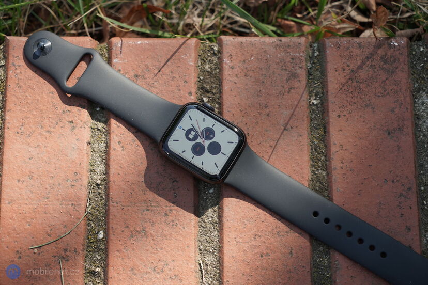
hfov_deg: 28.8
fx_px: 832
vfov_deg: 19.5
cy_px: 142
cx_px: 214
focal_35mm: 70
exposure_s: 1/250
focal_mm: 70
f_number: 6.3
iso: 200
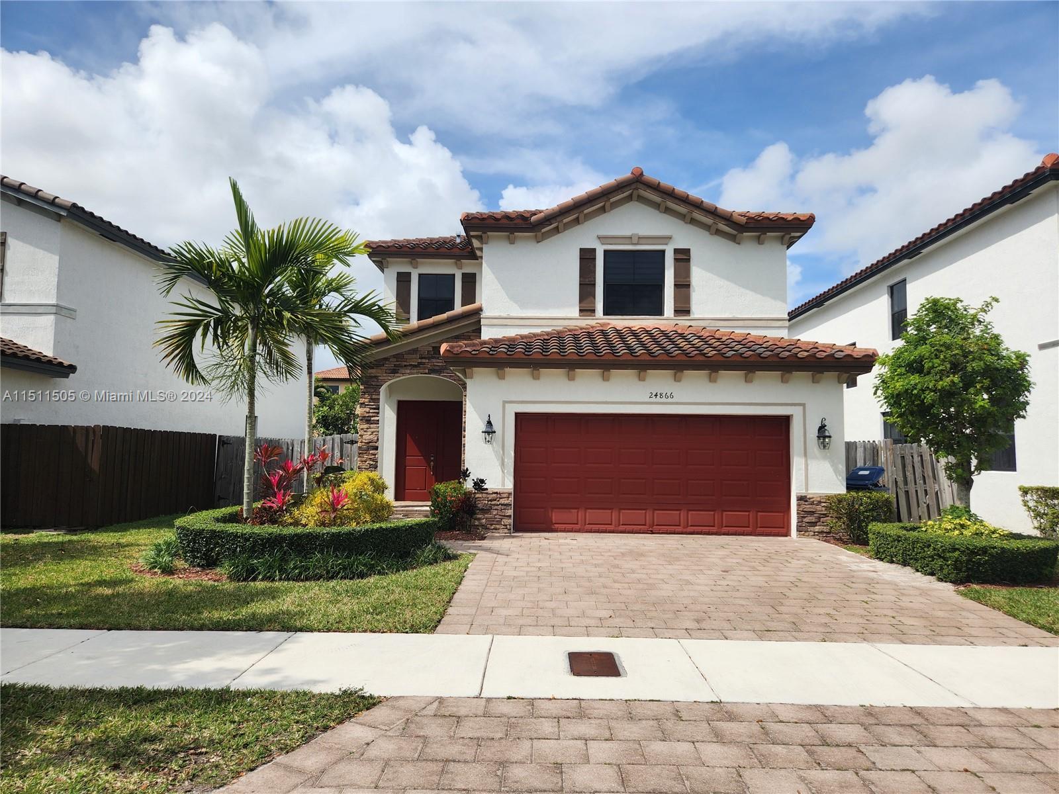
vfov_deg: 58.9
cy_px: 397
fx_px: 704
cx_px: 530
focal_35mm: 23
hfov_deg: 73.9
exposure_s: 1/2359
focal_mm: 5.4
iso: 20
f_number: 1.8
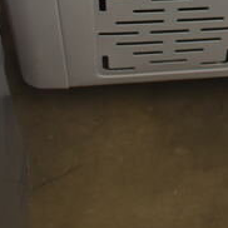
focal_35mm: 115
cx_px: 355
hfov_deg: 14.1
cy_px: -175
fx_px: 857
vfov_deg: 13.6
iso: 320
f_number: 3.5
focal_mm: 18
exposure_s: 1/30
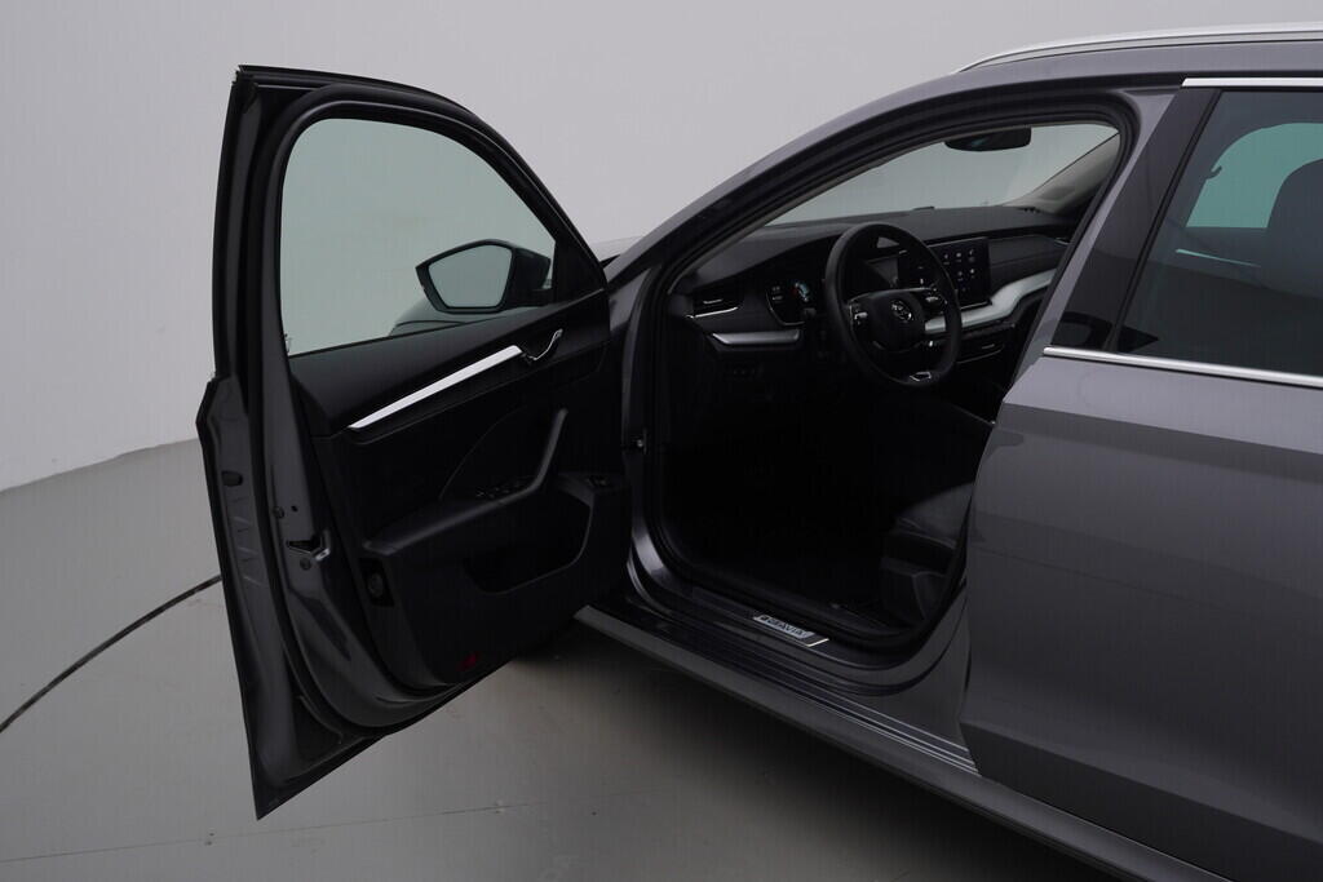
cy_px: 441
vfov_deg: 36.9
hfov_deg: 53.1
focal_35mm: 36
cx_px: 662
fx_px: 1323
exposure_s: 1/125
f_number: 5
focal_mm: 24
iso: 125
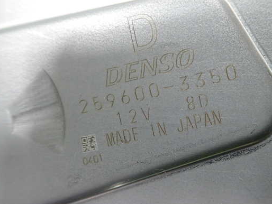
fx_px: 275
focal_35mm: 35
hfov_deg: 52.5
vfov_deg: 40.7
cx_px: 152
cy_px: 102
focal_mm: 5.5
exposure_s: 1/125
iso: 640
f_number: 2.3
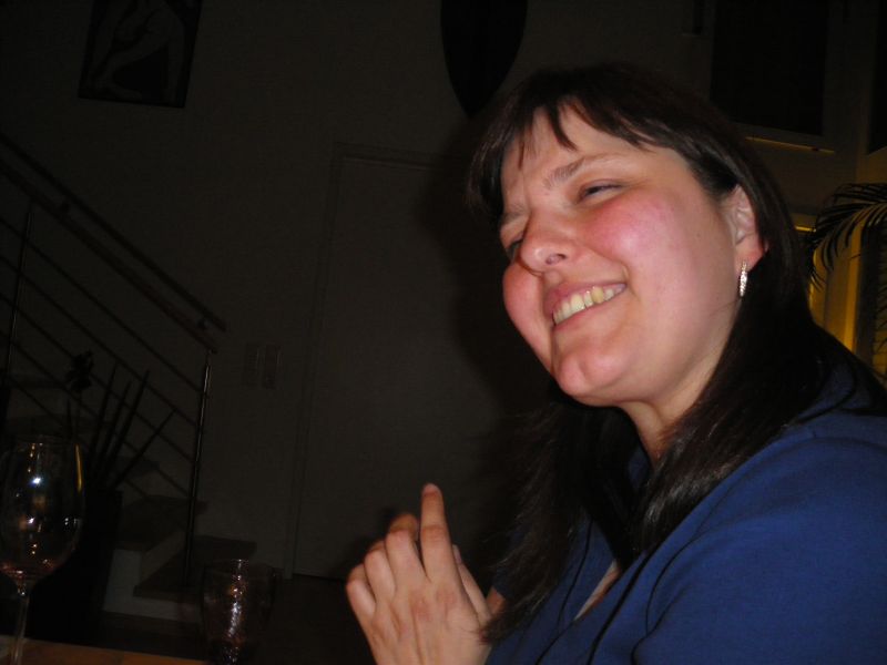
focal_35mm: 36
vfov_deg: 39.7
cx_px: 444
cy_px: 332
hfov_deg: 51.4
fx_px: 922
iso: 400
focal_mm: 6.3
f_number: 3.5
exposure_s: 1/50
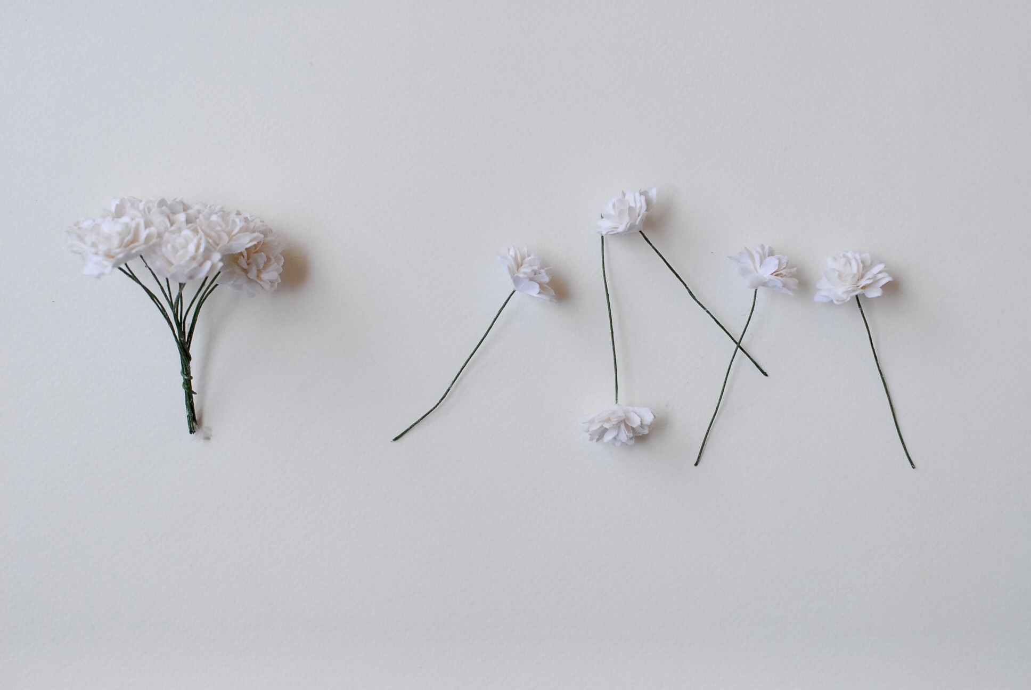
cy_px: 345
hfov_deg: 33.4
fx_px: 1720
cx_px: 516
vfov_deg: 22.7
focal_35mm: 60
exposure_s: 1/200
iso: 640
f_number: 5.6
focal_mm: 40
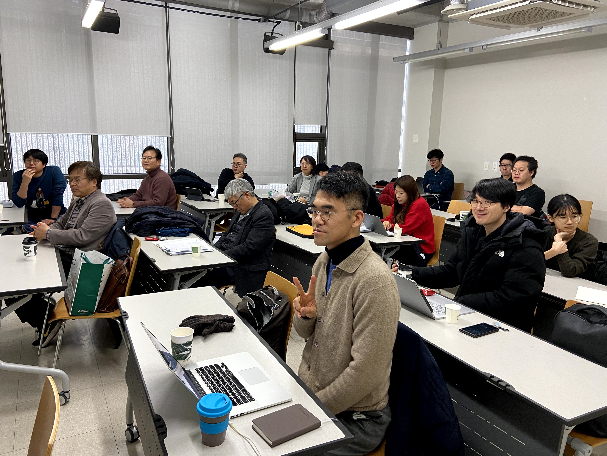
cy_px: 228
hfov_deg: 67.3
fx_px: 456
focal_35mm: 26
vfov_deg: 53.1
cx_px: 304
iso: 125
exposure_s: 1/60
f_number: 1.8
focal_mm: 4.25
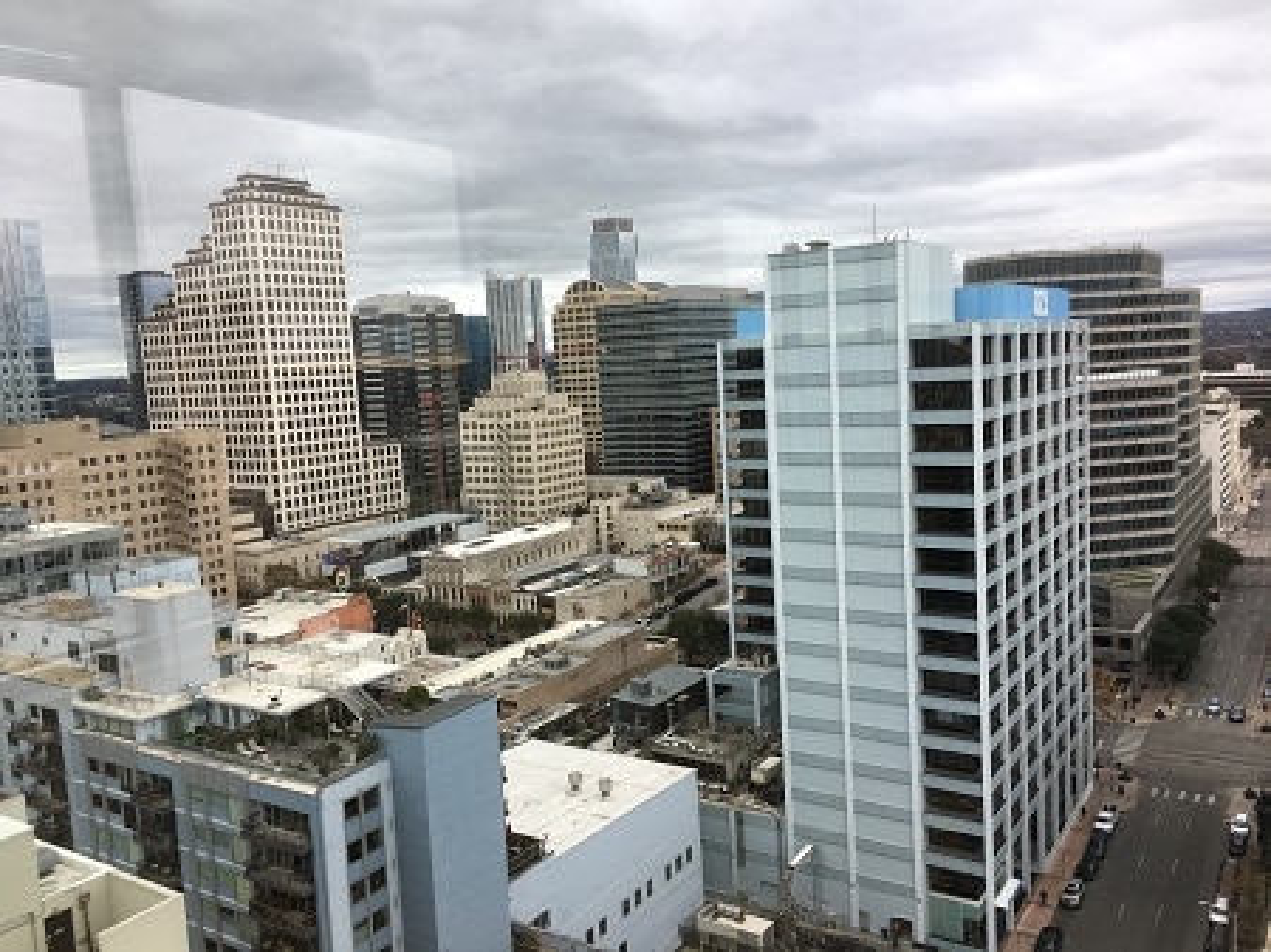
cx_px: 636
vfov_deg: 48.2
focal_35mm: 29
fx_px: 1064
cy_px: 476
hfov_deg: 61.7
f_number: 2.2
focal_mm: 4.15
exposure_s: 1/225
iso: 25
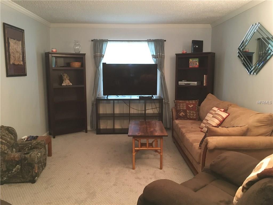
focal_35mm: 29
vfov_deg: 48.2
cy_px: 102
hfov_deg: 61.7
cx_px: 136
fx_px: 229
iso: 200
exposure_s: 1/30
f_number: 2.2
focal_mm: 4.15
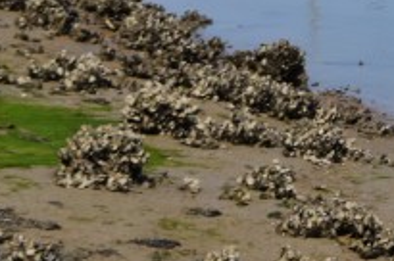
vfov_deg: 3.6
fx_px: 4152
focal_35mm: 380
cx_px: 780
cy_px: -273
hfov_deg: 5.3
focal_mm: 48
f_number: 8
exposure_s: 1/2000
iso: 400
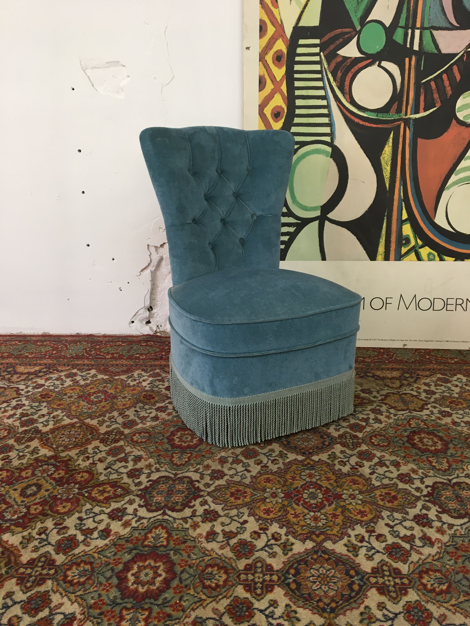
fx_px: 525
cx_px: 235
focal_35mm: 29
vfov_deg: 61.7
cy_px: 313
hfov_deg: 48.2
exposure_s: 1/33
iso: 80
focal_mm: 4.15
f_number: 2.2
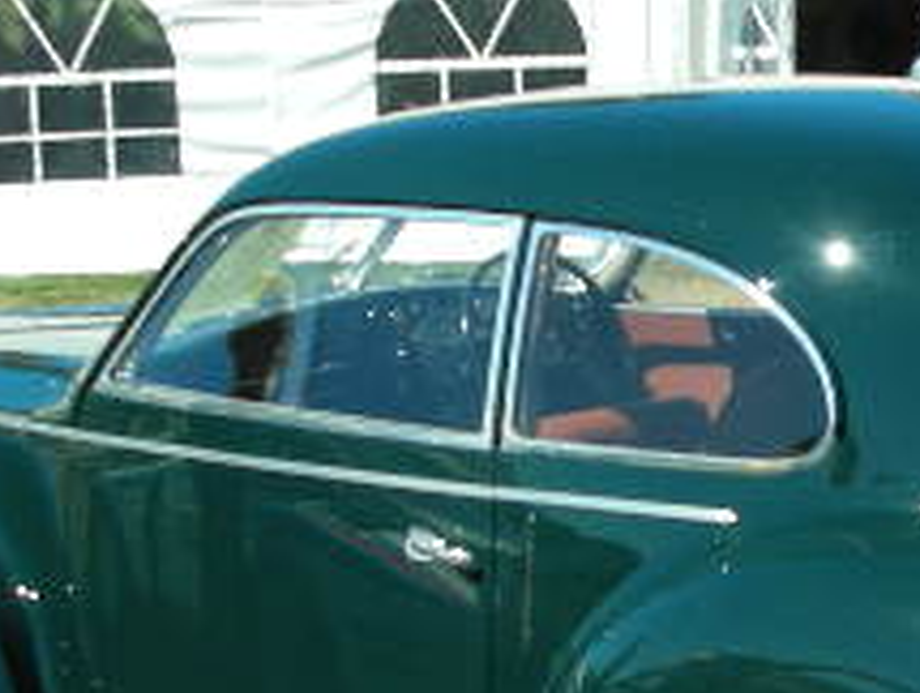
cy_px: 539
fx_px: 2769
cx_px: 740
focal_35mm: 104
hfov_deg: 18.7
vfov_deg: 14.2
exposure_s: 1/58.6
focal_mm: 5.8
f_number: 8.5
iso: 50
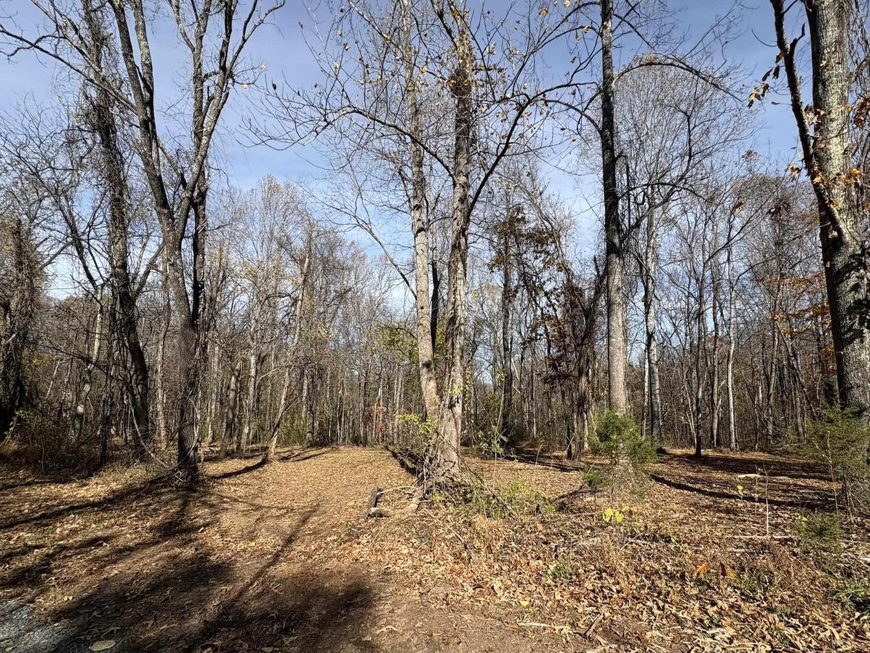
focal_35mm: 15
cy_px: 349
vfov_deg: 81.6
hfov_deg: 98.1
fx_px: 377
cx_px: 456
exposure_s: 1/1370
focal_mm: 2.22
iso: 50
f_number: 2.2
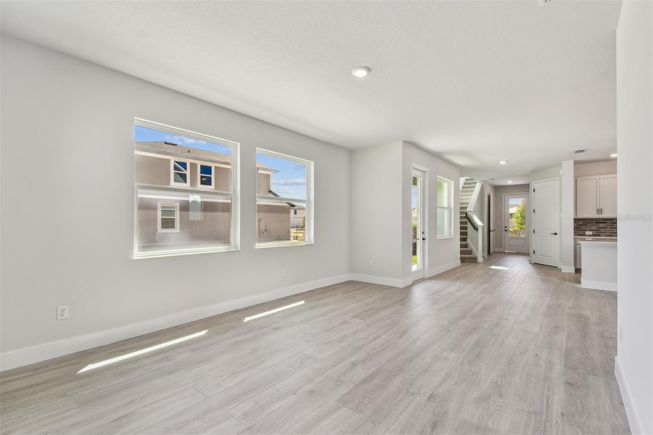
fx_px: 272
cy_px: 218
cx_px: 326
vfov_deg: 77.3
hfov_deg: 100.4
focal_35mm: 15
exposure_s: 1/25
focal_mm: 10
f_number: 7.1
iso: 100
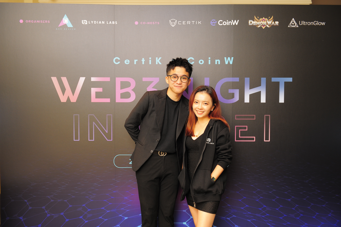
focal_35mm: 32
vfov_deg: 41.1
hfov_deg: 58.7
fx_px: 303
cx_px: 170
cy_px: 114
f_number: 4
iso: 800
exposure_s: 1/80
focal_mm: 32
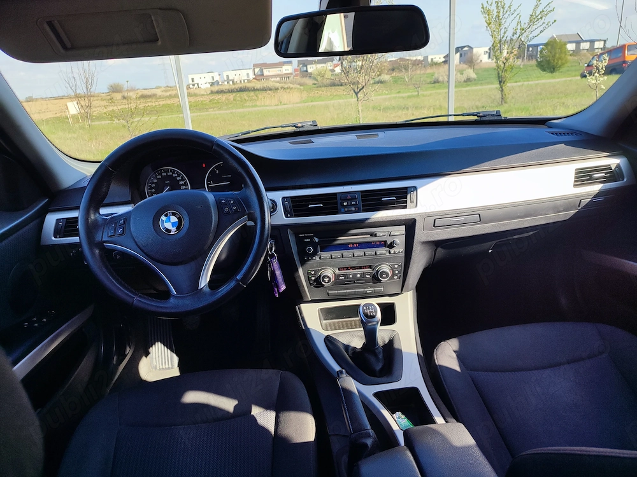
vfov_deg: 56.8
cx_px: 318
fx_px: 442
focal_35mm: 24
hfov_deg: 71.6
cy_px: 238
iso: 50
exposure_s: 1/268
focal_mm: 5.89
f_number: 1.89
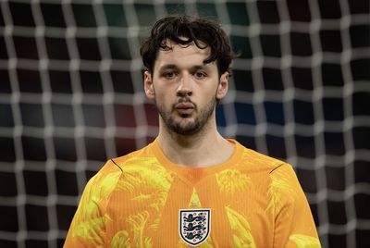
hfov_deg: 3.4
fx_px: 6176
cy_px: 124
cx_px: 185
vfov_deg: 2.3
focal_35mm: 600
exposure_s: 1/1600
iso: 3200
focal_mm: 600
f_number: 4
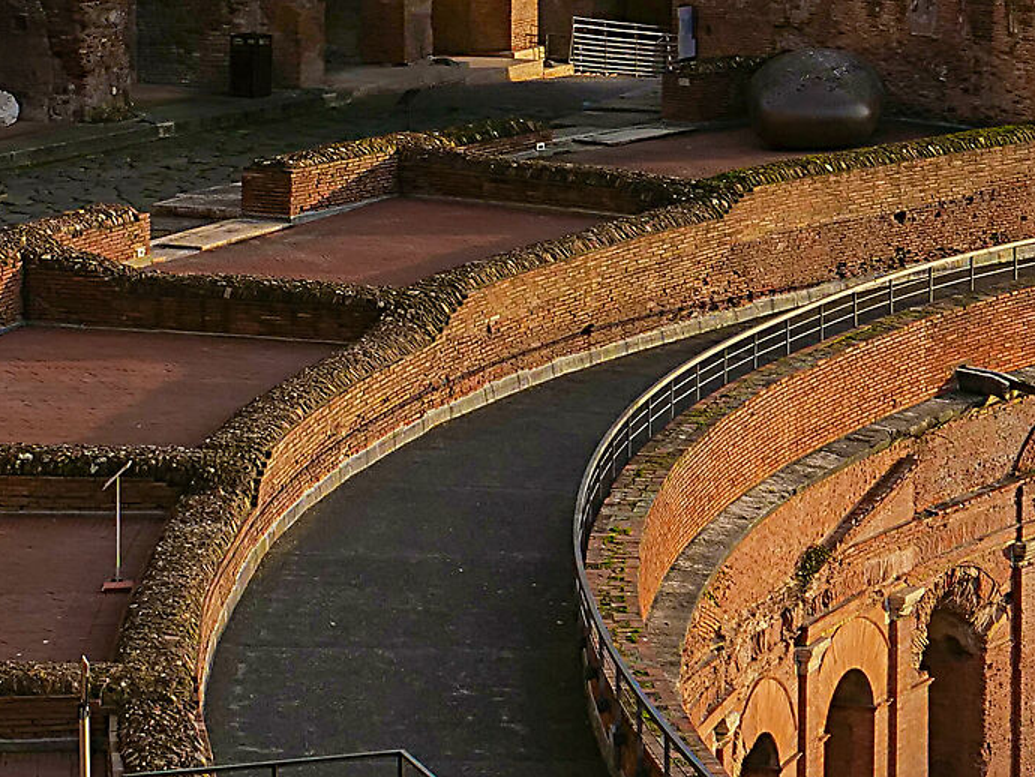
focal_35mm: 153
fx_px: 4576
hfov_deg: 12.9
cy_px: 4
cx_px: 356
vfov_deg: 9.6
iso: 200
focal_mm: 22
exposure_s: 1/400
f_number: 7.1
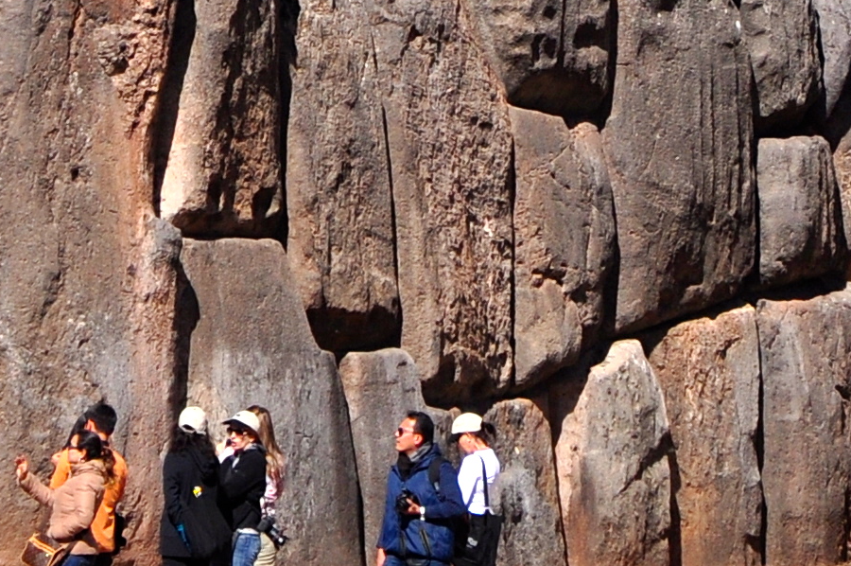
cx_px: -43
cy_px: -363
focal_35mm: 750
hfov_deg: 2.7
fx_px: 17719
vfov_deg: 1.8
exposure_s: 1/1000
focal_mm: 105
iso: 200
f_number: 8
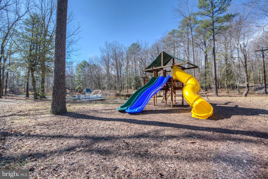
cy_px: 90
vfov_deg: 77.4
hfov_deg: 100.4
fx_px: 112
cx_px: 134
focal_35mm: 15
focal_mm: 15
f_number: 8
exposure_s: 1/320
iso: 200
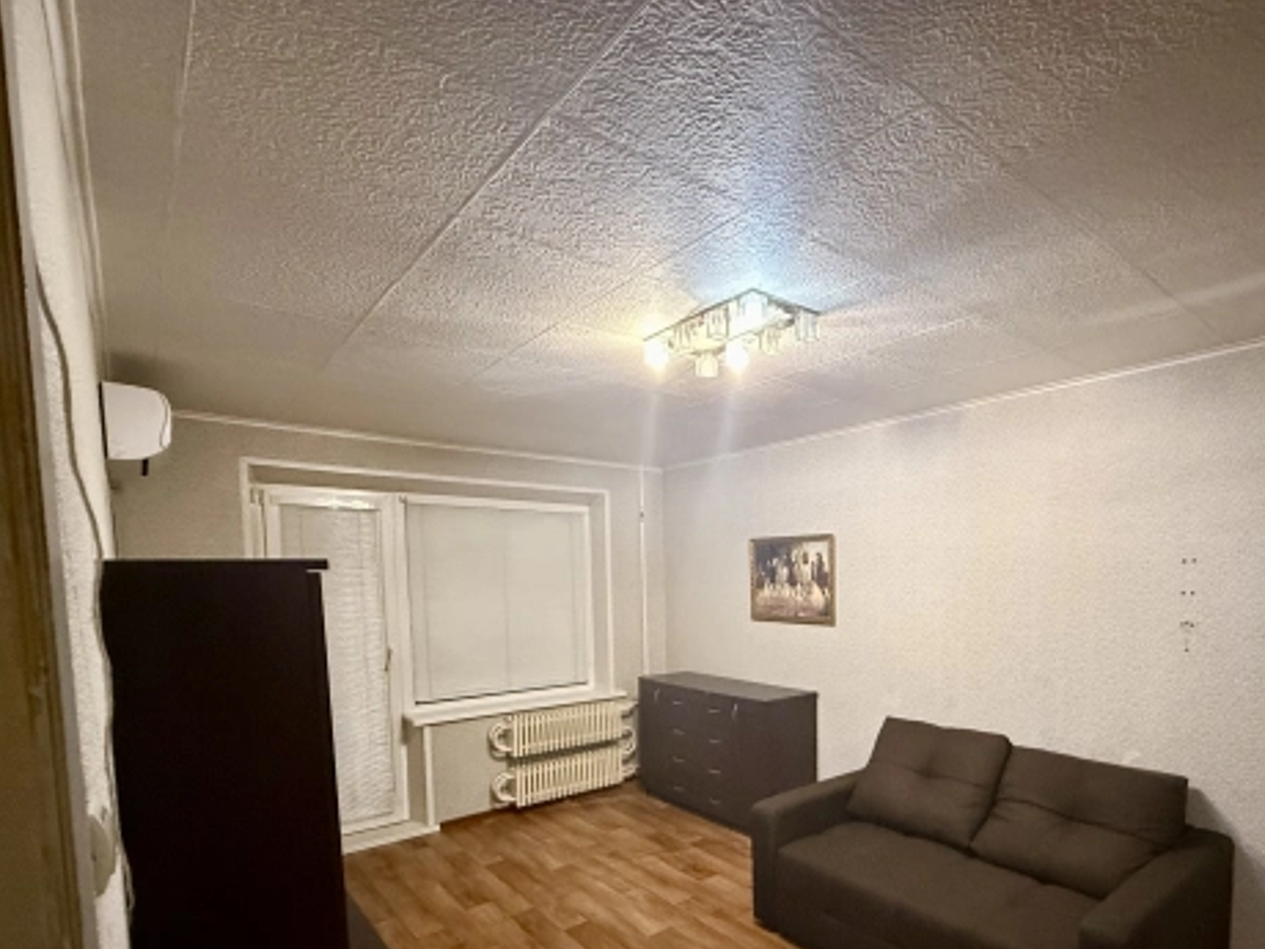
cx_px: 798
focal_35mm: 19
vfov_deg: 66.9
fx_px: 694
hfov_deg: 82.9
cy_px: 630
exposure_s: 1/50
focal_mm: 2.22
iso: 800
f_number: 2.2
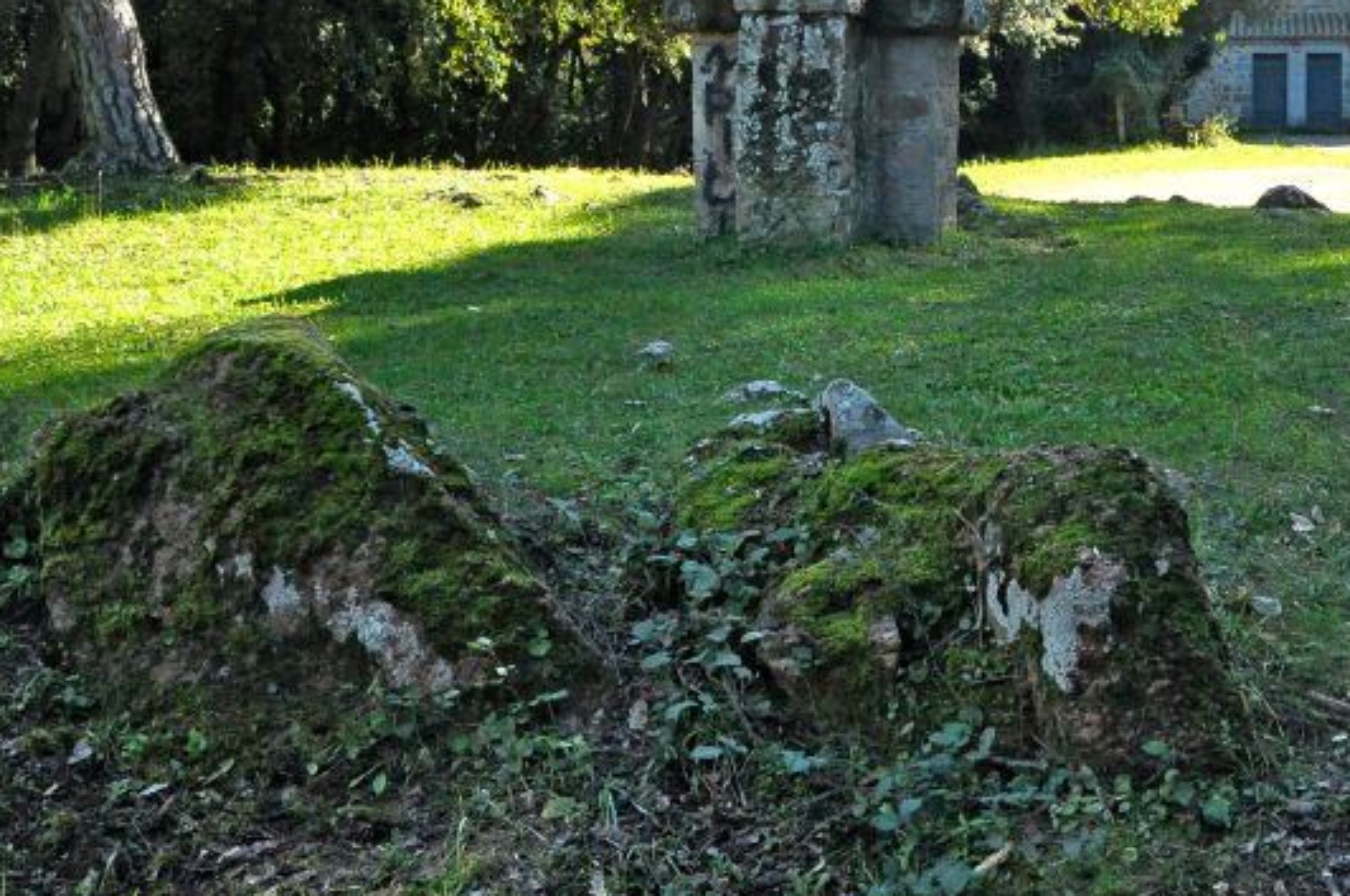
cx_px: 926
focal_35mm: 52
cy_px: 84
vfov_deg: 25.1
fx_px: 1947
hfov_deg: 37.7
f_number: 10
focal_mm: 18
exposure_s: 1/400
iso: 1600
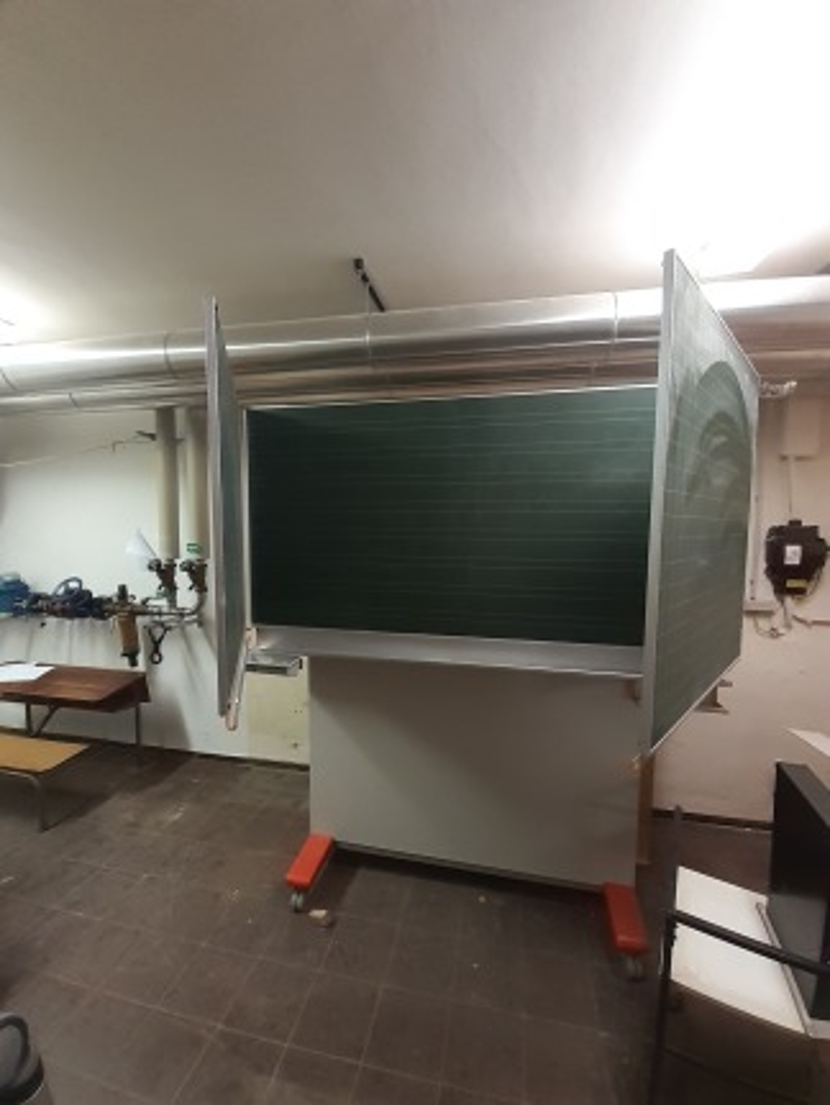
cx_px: 415
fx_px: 415
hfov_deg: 90.0
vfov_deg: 106.1
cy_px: 552
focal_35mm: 13
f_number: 2.2
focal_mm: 1.13
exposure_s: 1/25
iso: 200
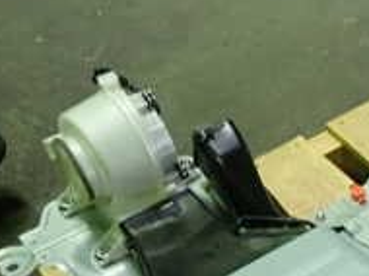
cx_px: 476
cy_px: 344
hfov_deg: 22.3
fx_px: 841
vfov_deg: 17.6
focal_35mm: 79
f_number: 2
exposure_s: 1/30
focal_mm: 4.5
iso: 200
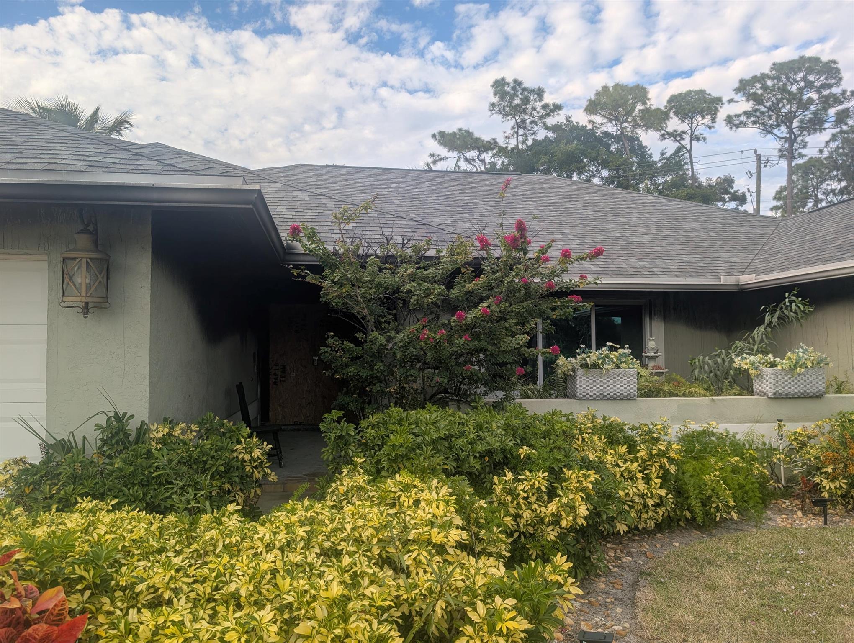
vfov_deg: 56.9
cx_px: 427
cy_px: 322
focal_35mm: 24
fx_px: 593
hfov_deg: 71.5
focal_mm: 6.9
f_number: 1.68
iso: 22
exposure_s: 1/366
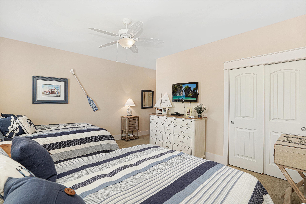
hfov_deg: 96.7
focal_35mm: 16
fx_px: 136
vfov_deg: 73.7
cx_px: 153
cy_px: 102
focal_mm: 16
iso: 4000
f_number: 8
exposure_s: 1/60
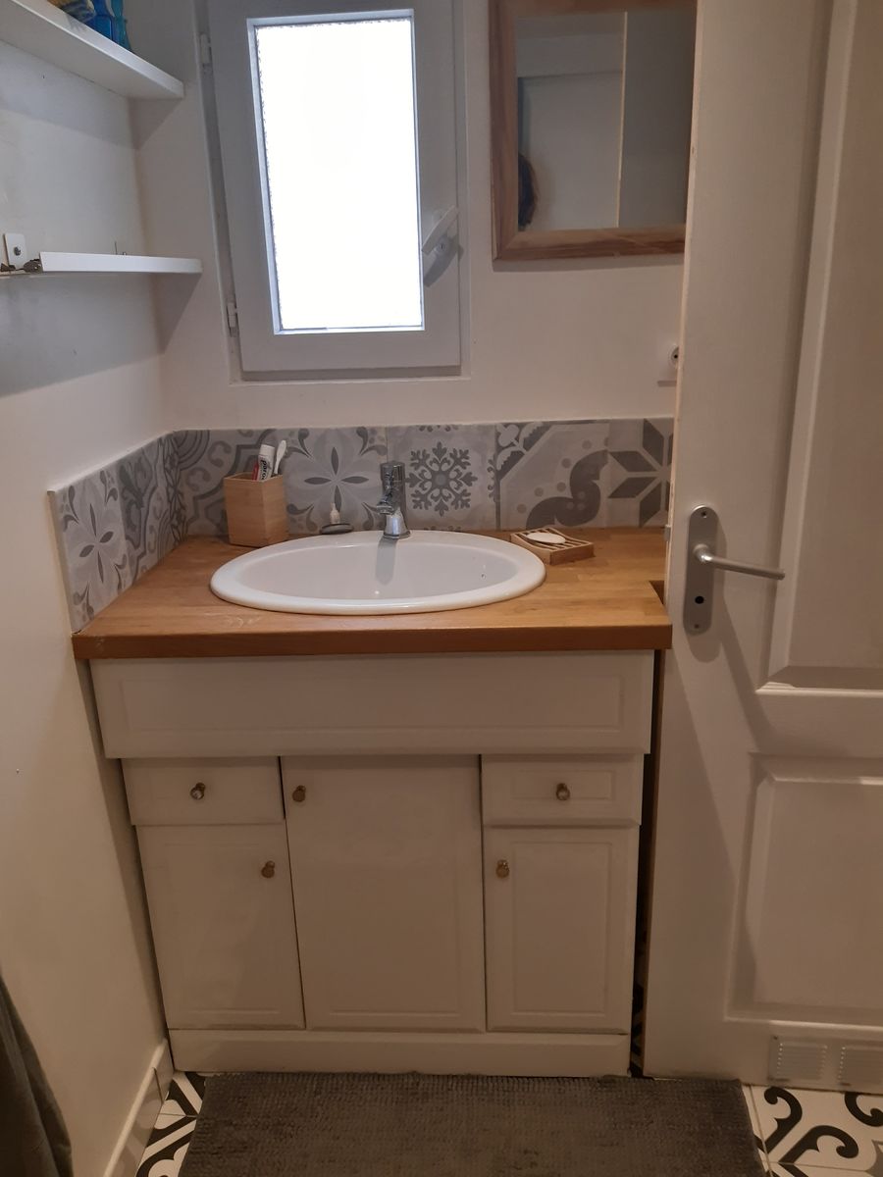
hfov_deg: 53.1
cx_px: 442
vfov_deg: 67.3
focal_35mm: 26
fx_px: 884
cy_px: 588
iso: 125
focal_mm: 3.92
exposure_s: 1/50
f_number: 1.7
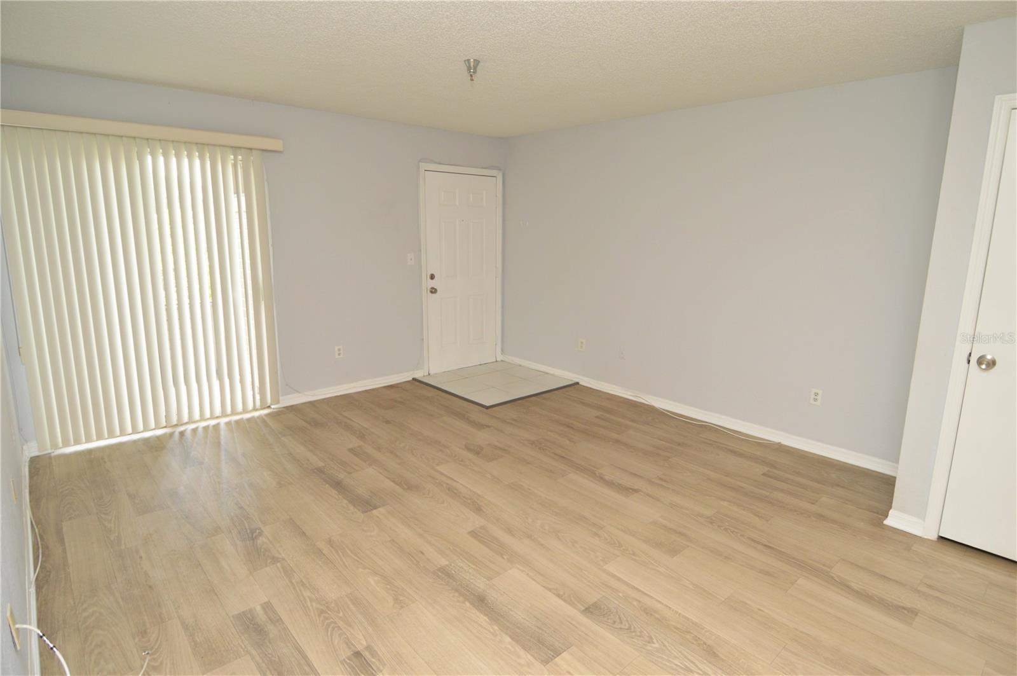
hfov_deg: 90.1
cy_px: 338
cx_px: 508
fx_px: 508
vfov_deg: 67.3
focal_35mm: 18
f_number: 4
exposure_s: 1/60
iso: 400
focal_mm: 12
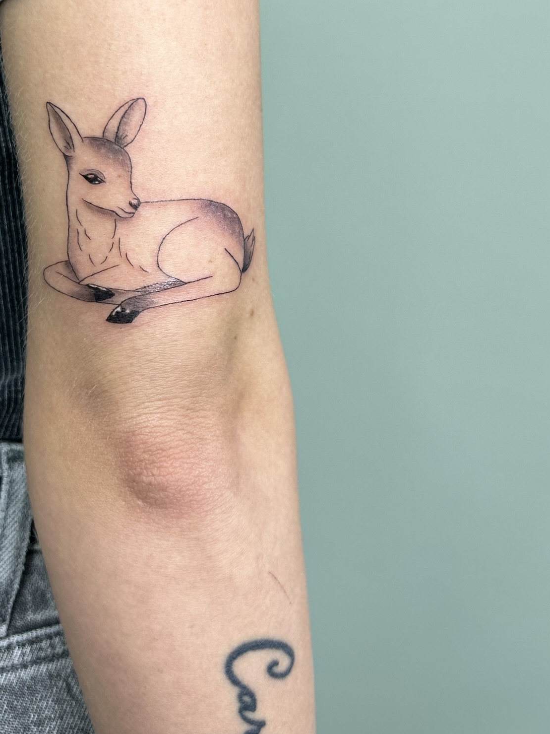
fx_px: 763
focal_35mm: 36
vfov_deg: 50.3
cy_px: 237
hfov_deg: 39.3
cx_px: 190
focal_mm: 5.7
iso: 125
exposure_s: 1/121
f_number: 1.5
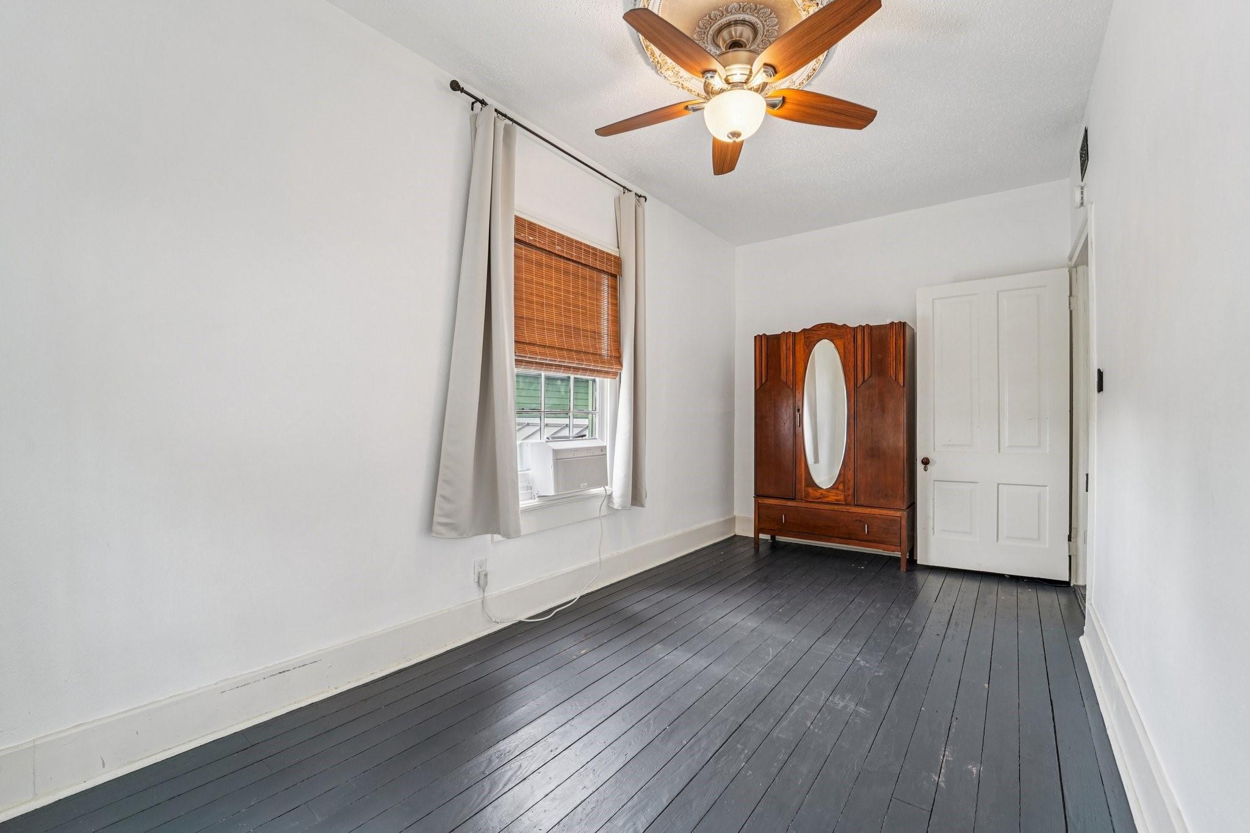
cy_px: 416
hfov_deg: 104.3
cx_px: 625
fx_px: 486
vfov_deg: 81.2
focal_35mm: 14
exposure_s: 1/20
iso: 500
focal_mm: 14
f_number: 8
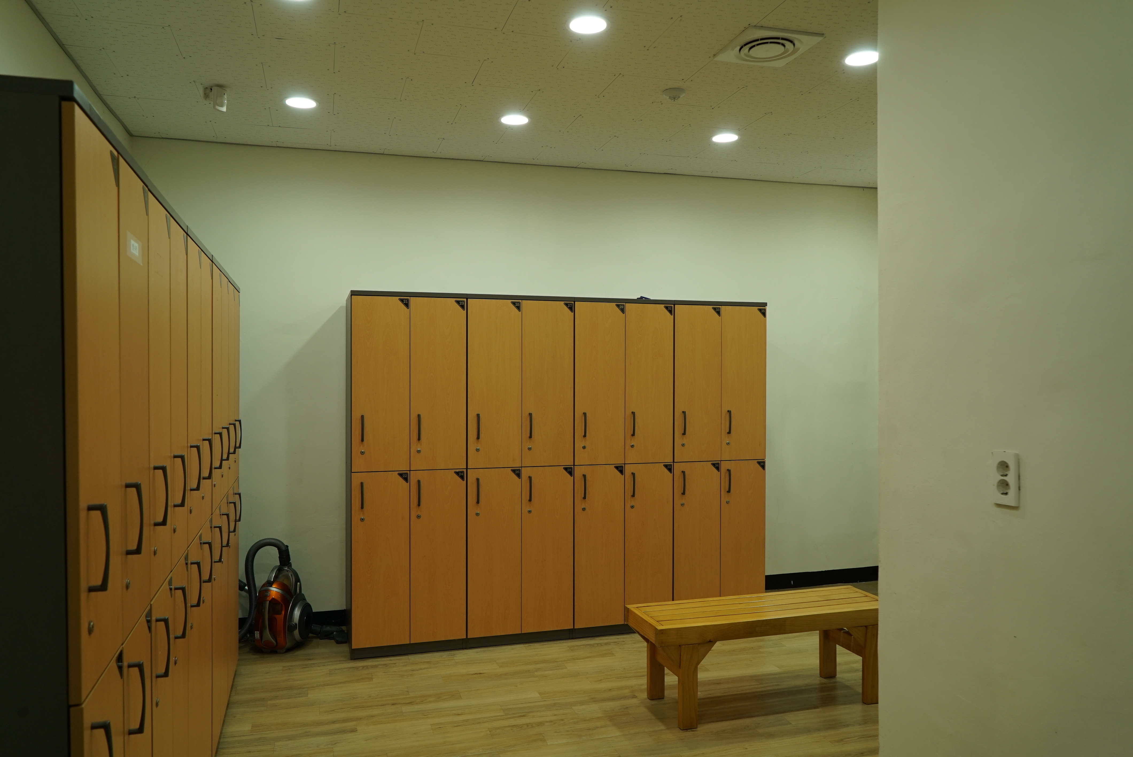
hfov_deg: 69.4
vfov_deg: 49.6
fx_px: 819
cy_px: 378
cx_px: 566
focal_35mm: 26
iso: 500
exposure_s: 1/50
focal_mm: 26
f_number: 5.6
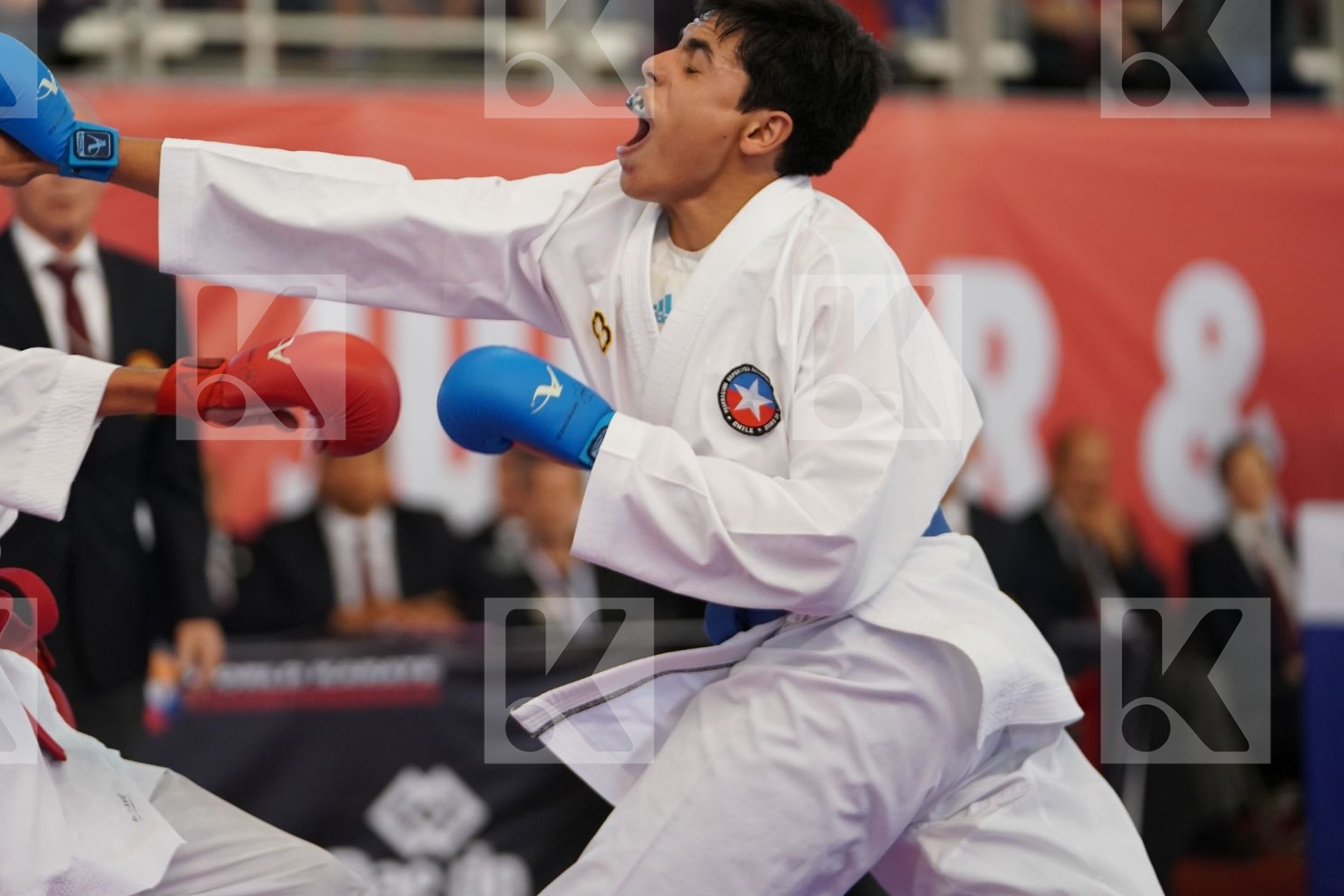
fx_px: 6047
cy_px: 357
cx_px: 569
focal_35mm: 162
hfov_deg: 12.7
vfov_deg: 8.5
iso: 2000
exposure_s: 1/1000
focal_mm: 133
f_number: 2.8
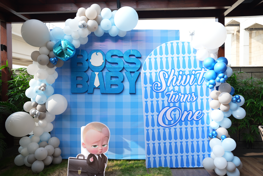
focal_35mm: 29
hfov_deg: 63.5
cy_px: 88
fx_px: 213
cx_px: 132
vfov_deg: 44.8
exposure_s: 1/200
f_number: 3.2
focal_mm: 29.1
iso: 100
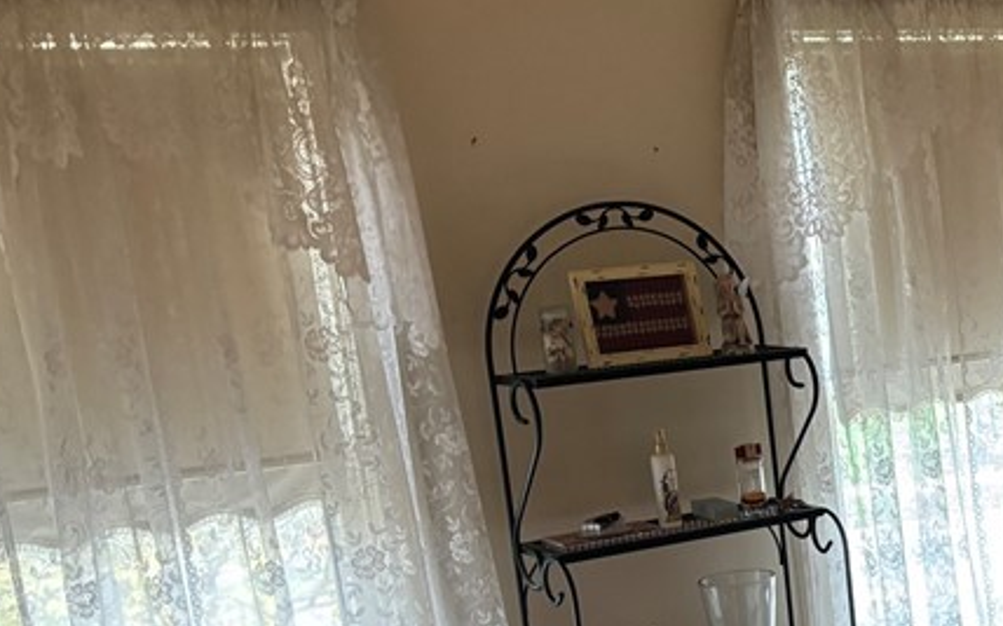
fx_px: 1803
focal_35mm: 66
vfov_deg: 19.3
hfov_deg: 27.7
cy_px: 558
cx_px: 1165
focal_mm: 5.96
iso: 250
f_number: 1.6
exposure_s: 1/60
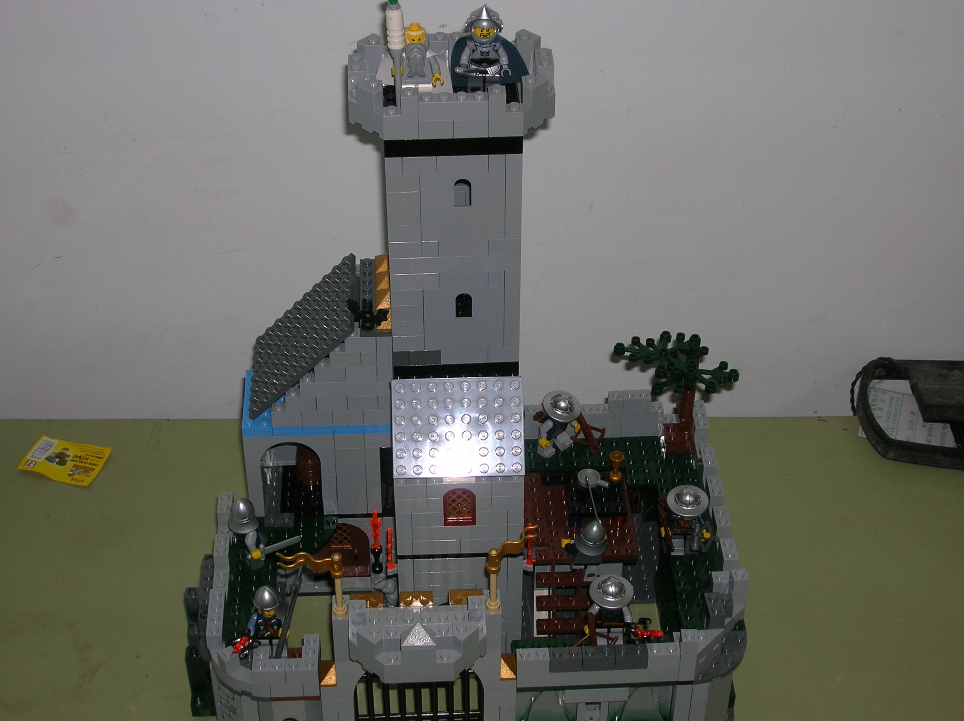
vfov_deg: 25.2
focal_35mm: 58
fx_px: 1614
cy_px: 360
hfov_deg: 33.3
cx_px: 482
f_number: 3.5
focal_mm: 9.7
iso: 50
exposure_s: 1/60.1
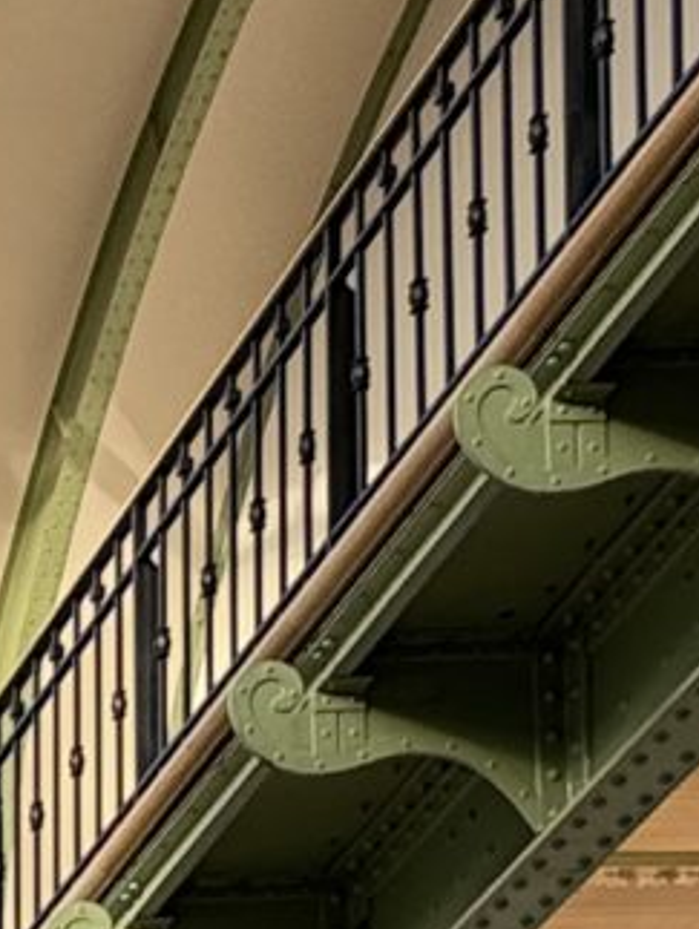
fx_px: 5105
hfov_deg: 6.5
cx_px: -1970
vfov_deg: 8.0
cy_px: 3290
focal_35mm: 190
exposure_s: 1/282
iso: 80
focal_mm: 6.76
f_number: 1.78
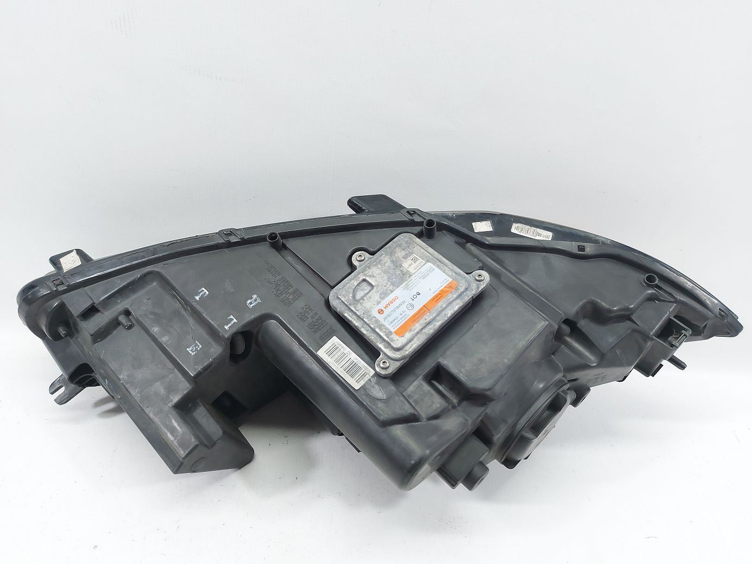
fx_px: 521
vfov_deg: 56.8
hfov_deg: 71.6
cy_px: 282
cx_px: 376
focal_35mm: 24
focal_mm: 5.23
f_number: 1.8
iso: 80
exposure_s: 1/50
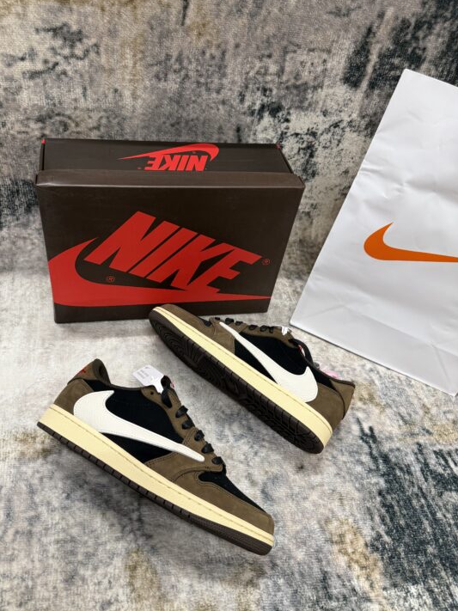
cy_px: 314
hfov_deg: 51.2
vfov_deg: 65.3
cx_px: 202
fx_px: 476
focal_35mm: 27
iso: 200
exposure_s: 1/50
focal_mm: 6.76
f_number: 1.78
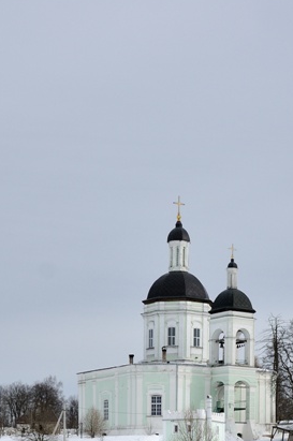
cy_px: 469
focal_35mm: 92
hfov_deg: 14.8
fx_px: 1126
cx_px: 195
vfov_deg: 21.2
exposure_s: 1/500
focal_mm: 28
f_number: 7.1
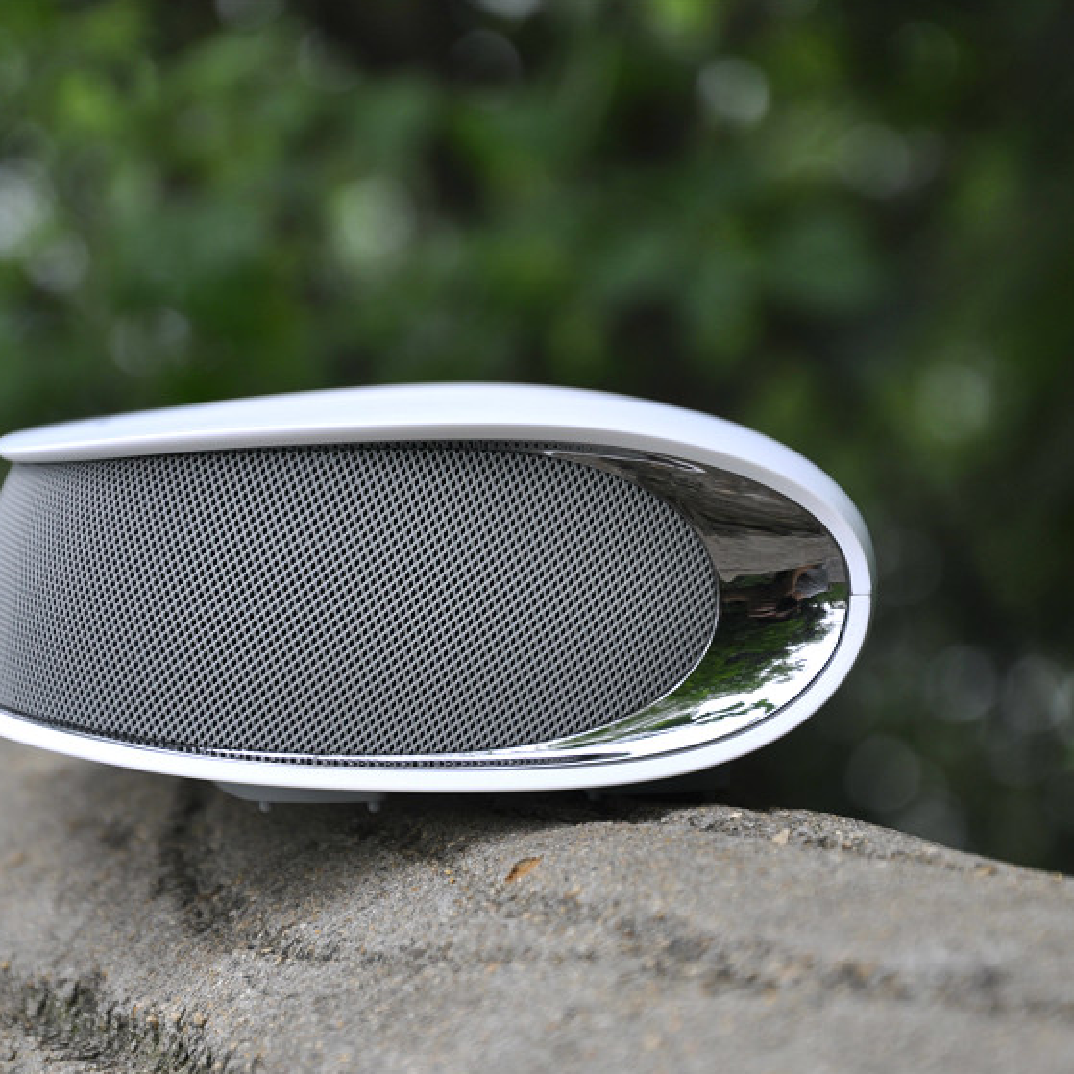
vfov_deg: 9.8
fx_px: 6248
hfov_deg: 9.8
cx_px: 425
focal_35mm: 178
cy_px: 534
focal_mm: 92
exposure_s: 1/160
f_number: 5.6
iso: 200
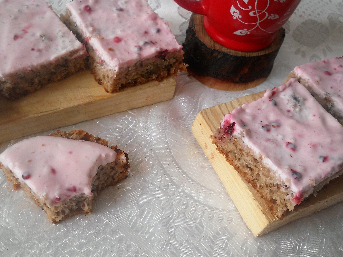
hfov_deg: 45.8
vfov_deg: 35.1
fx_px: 406
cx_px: 172
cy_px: 128
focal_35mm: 41
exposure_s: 1/250
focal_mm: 6.72
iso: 160
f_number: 3.1
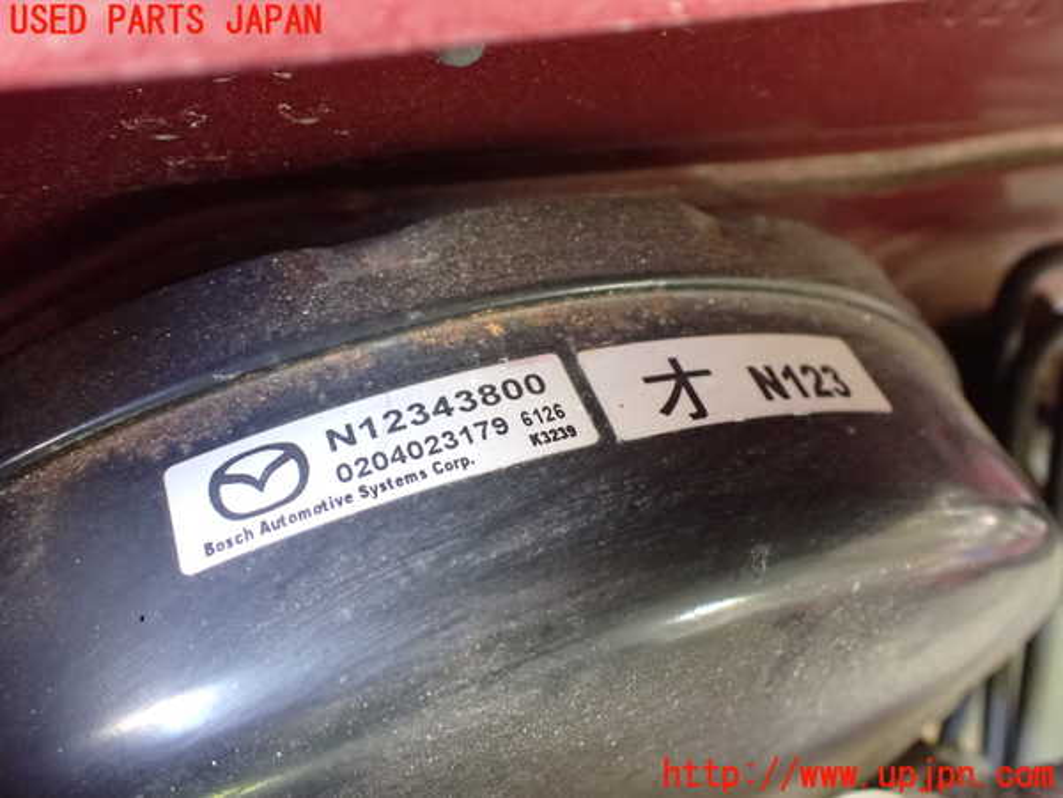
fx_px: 921
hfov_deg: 60.0
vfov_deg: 46.8
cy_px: 399
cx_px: 532
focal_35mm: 30
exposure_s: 1/30
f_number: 2.3
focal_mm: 5.4
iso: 1250
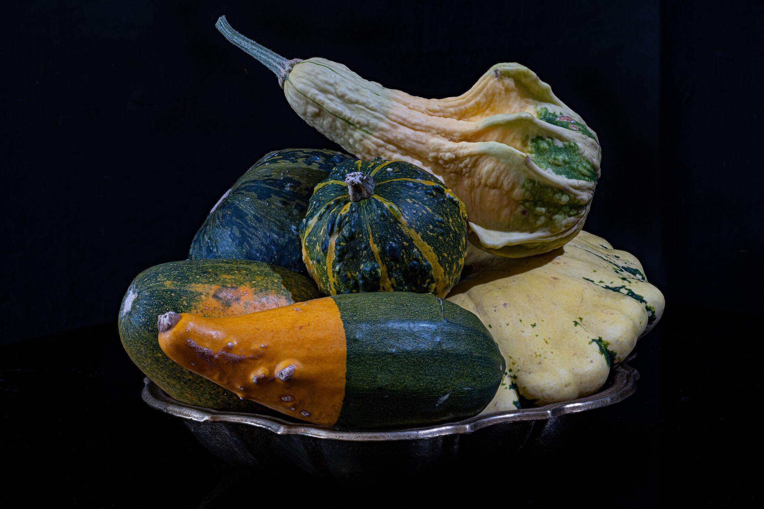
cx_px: 382
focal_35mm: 105
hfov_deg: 19.5
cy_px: 254
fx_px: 2228
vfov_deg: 13.0
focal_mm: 105
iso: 100
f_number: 14
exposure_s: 1/6
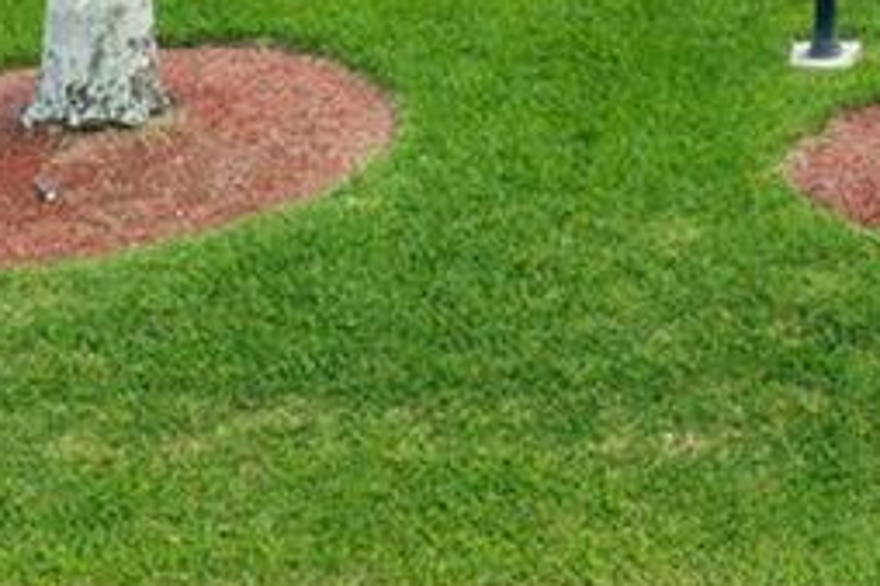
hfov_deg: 16.7
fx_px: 2760
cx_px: 1254
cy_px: -491
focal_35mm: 113
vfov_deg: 11.2
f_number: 4.5
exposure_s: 1/200
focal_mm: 10.26
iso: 100
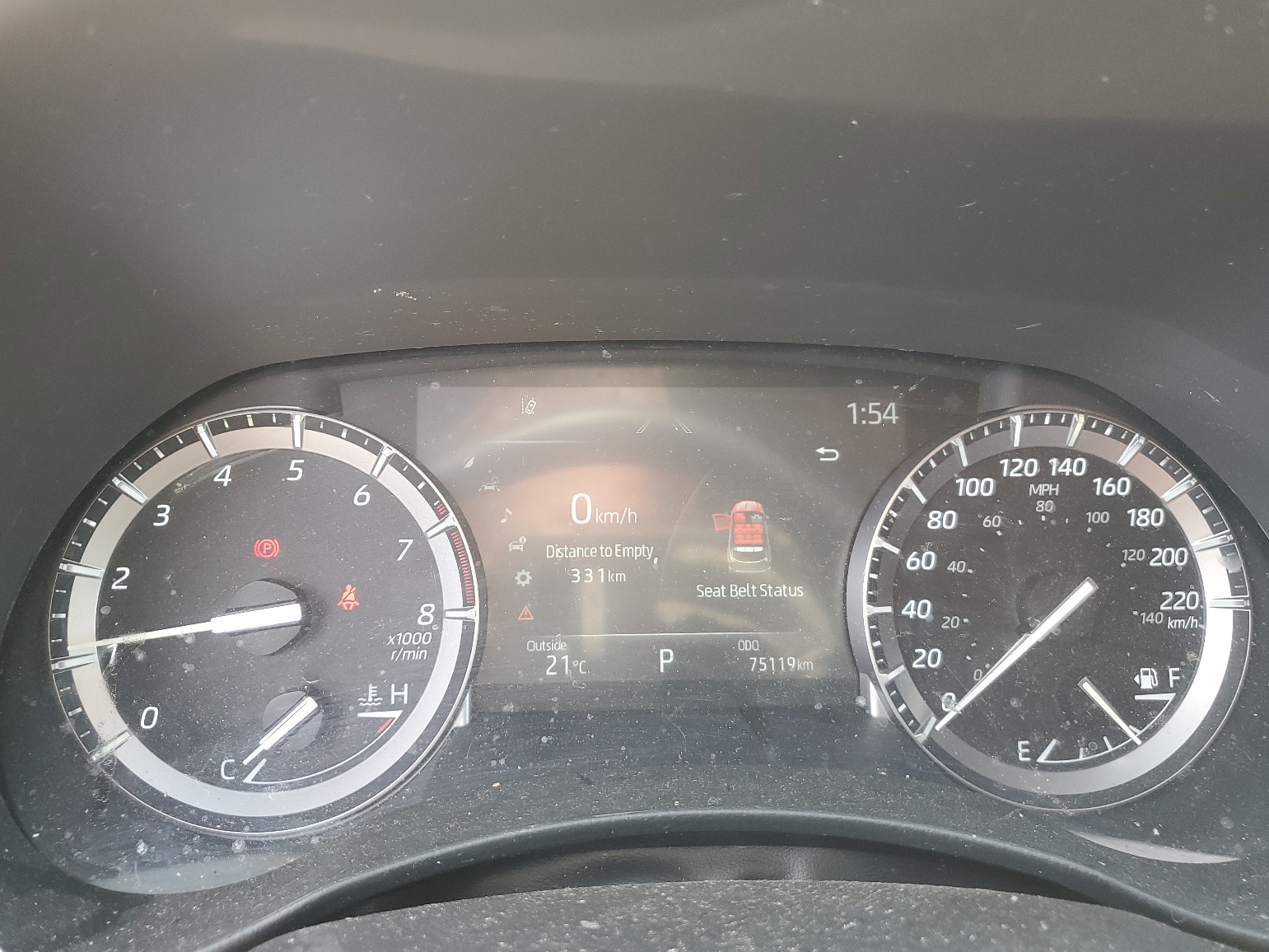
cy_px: 485
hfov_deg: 65.3
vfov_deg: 51.4
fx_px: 990
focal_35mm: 27
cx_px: 623
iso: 85
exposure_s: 1/60.2
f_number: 1.5
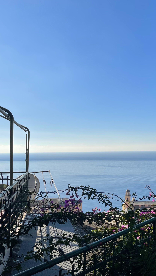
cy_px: 139
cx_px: 164
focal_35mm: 38
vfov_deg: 52.8
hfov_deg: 28.8
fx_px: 279
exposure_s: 1/5291
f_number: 1.6
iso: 32
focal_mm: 4.2
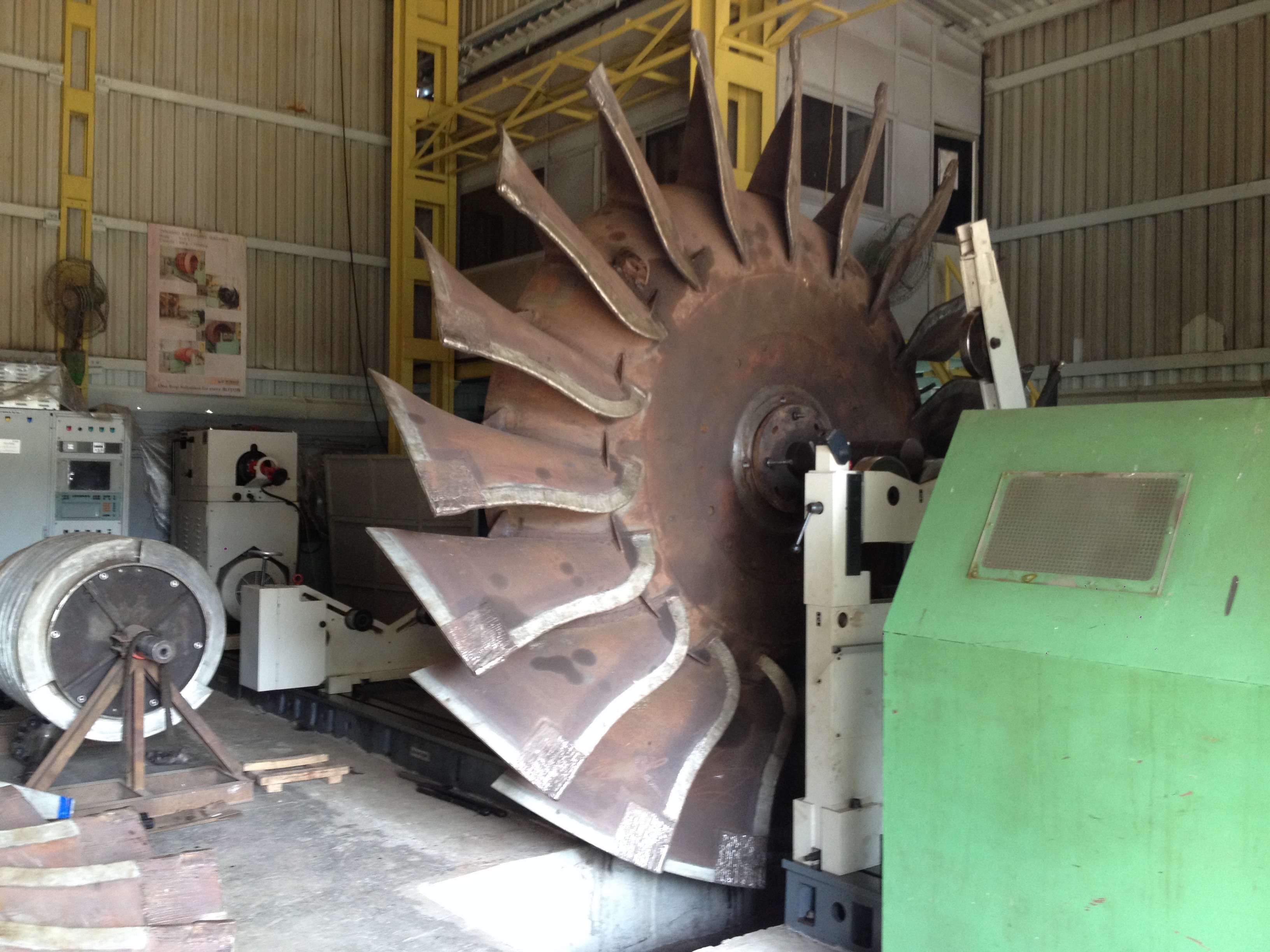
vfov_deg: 40.7
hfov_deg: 52.6
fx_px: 1284
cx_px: 635
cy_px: 476
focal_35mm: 35
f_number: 2.4
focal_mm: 4.28
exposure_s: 1/20
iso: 125
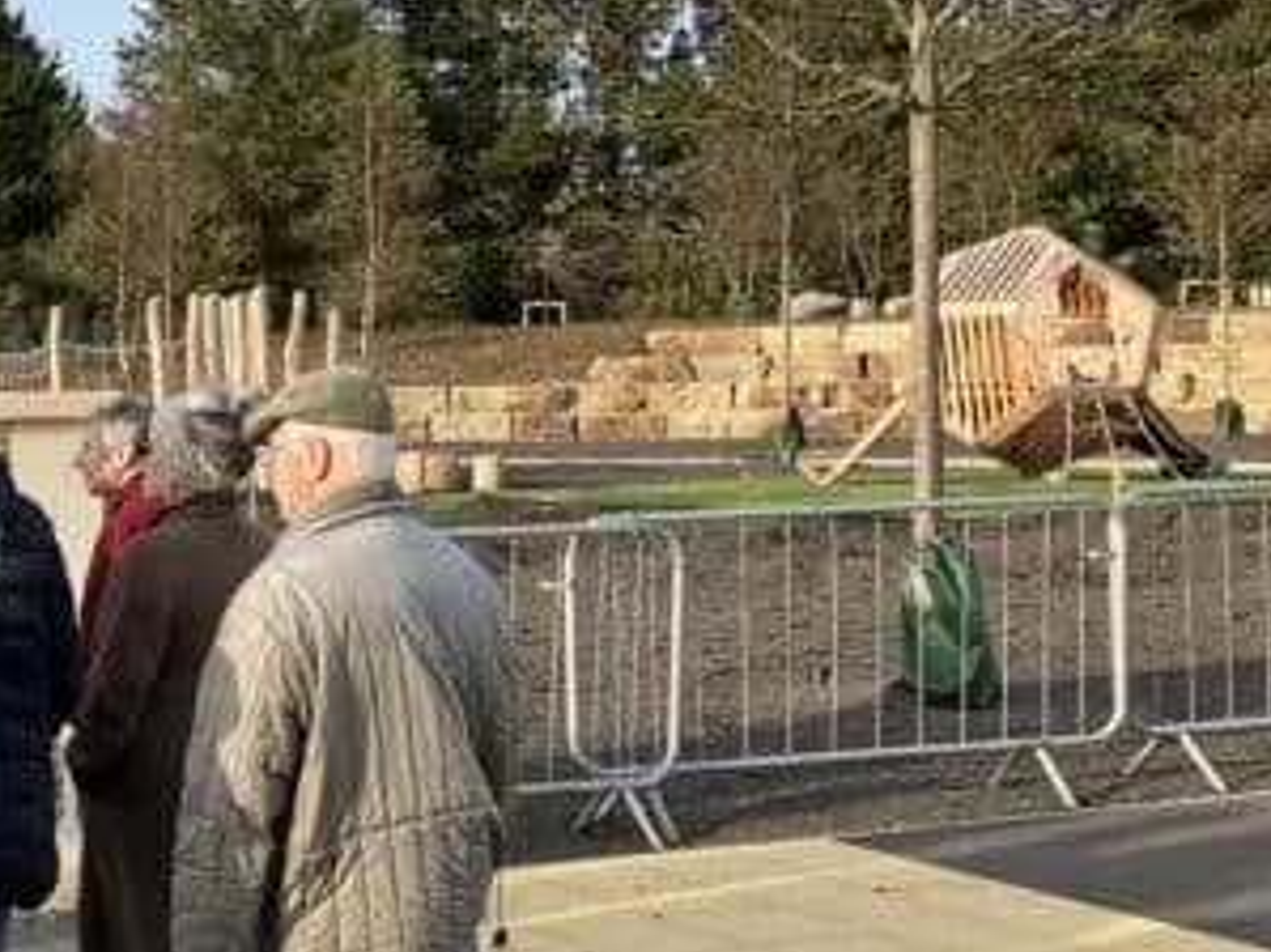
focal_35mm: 75
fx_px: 2753
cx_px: -285
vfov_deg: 19.6
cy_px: 425
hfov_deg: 23.6
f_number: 1.8
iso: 32
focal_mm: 3.99
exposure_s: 1/899
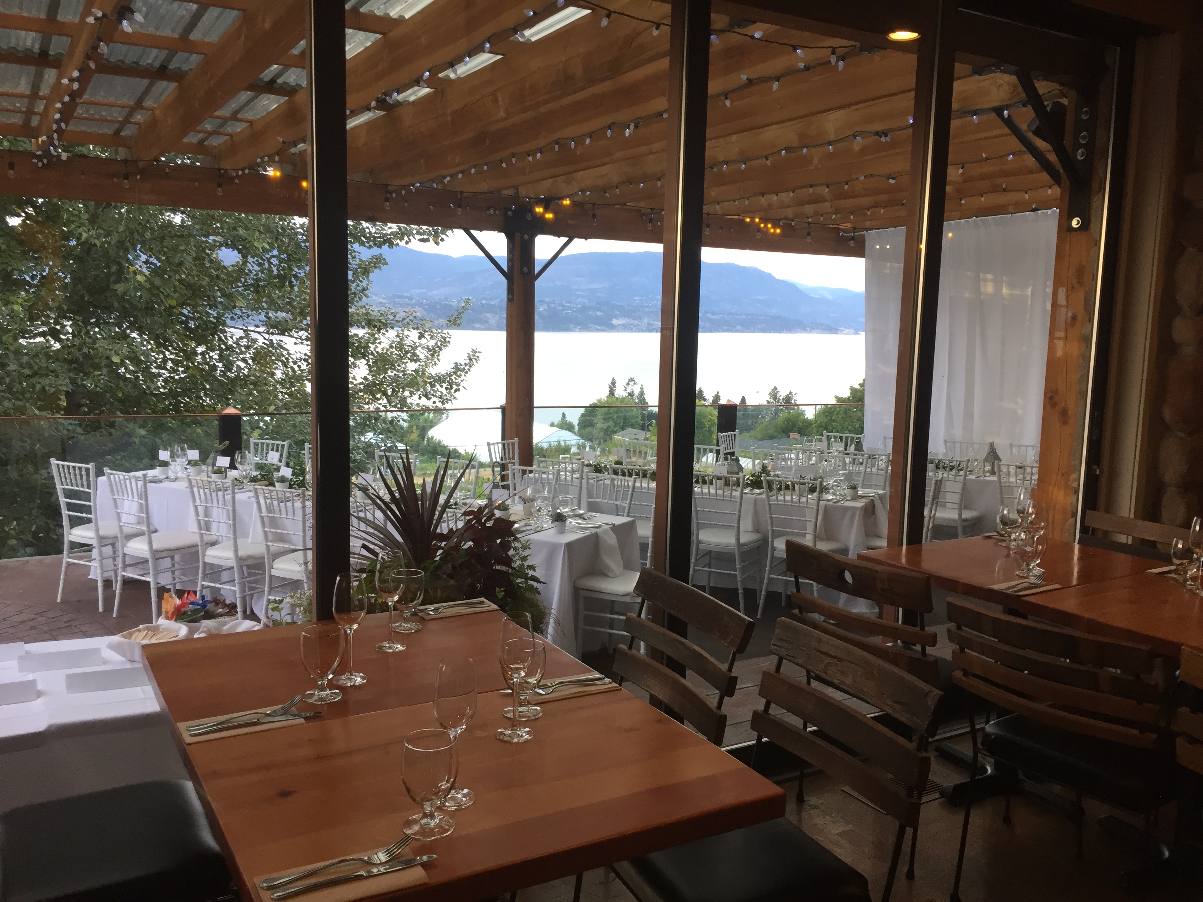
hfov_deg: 61.7
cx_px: 602
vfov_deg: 48.2
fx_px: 1008
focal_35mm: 29
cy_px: 451
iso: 32
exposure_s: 1/30
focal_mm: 4.15
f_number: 2.2
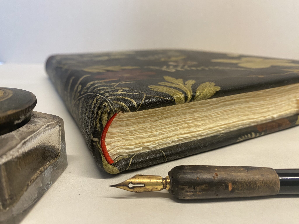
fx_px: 225
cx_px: 150
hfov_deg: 67.3
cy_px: 112
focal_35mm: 26
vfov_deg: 53.1
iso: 125
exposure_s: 1/50
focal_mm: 4.25
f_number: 1.8
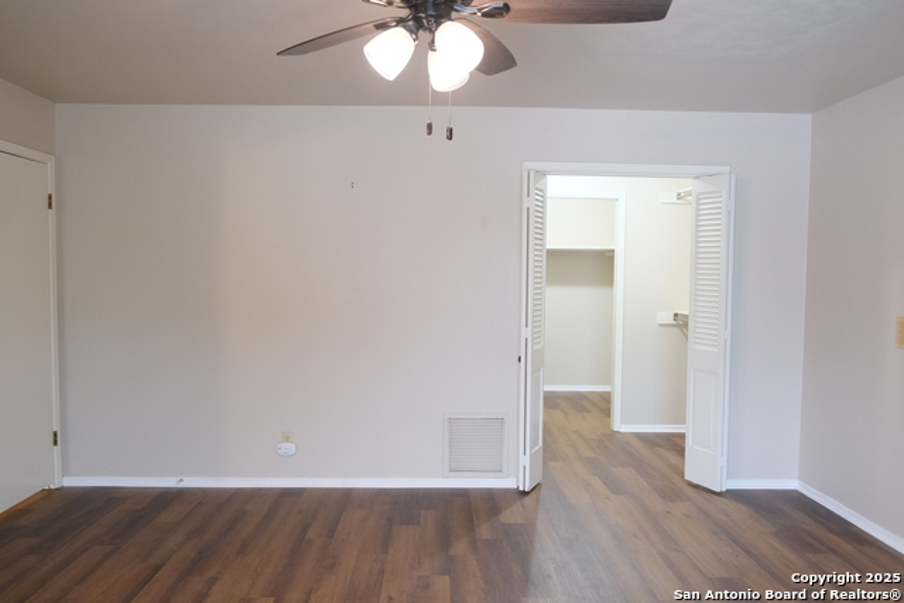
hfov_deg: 67.4
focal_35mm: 27
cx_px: 452
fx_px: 678
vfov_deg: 48.0
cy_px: 302
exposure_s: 1/30
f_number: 2.8
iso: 2000
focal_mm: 18
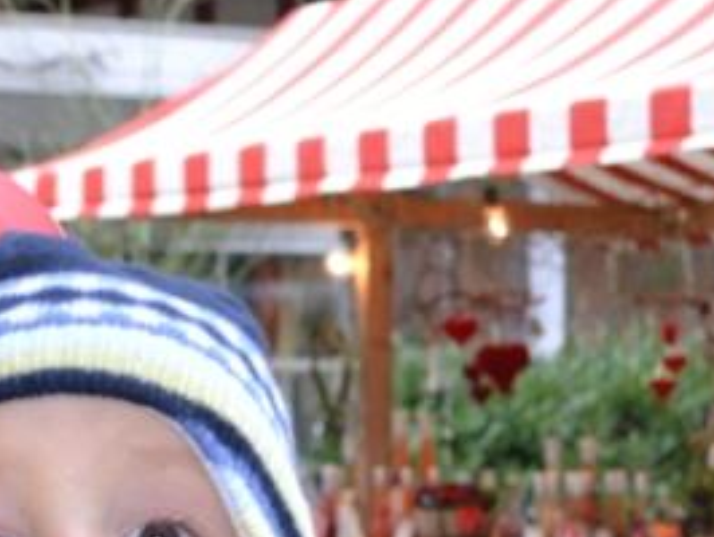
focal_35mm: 122
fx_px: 2519
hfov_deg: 15.5
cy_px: 737
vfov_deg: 11.8
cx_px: -156
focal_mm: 22
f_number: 4
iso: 400
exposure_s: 1/100
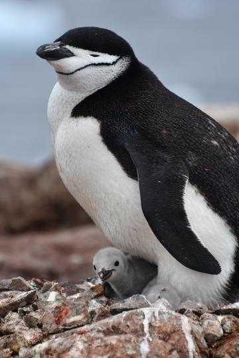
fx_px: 3734
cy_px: 179
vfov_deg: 5.5
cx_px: 120
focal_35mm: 375
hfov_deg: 3.7
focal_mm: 250
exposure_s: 1/2000
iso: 400
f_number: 7.1
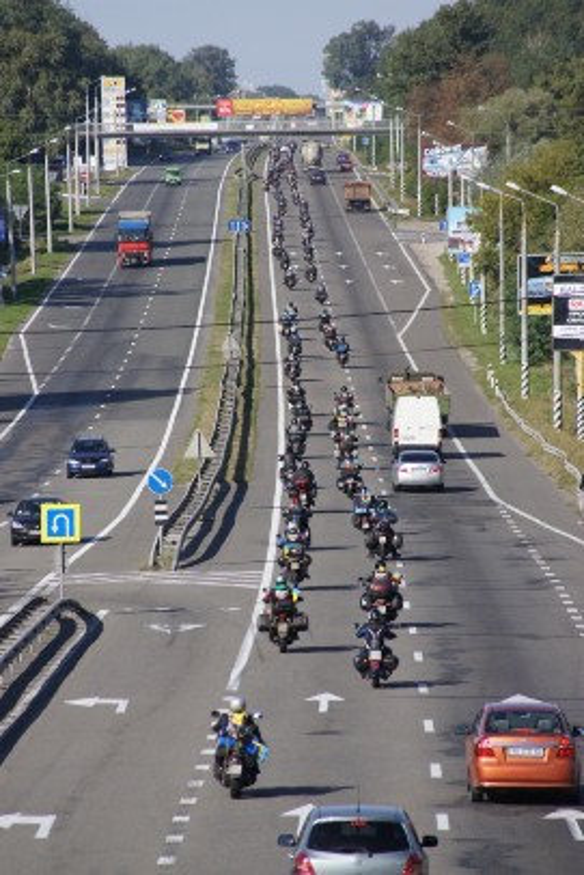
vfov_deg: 6.9
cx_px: 292
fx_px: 7293
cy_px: 438
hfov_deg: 4.6
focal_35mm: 300
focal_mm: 200
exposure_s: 1/800
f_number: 8
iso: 200
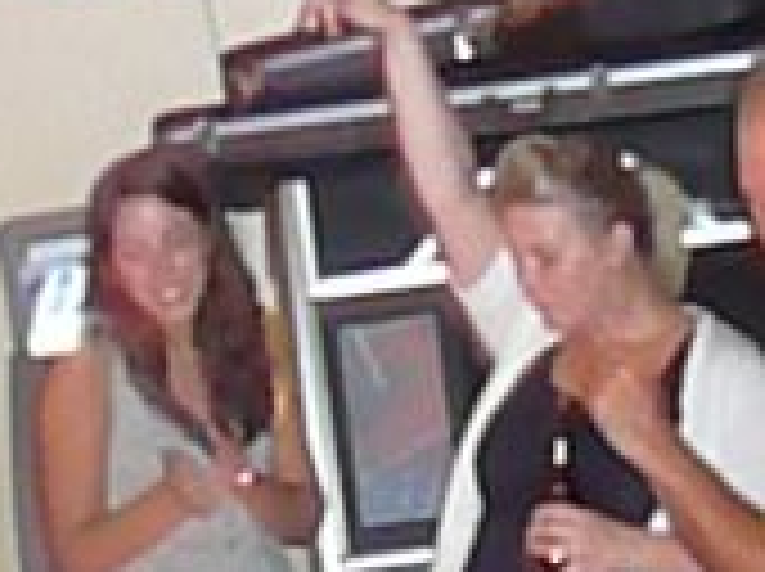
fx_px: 2913
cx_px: 194
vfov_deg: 10.9
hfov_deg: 14.9
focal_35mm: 132
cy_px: 739
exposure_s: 1/8
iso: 800
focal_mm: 5.2
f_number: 2.8
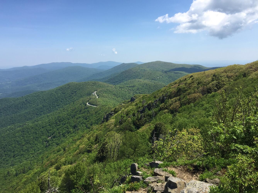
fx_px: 216
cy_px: 96
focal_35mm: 29
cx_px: 129
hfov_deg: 61.7
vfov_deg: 48.2
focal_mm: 4.15
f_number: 2.2
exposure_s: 1/1522
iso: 32
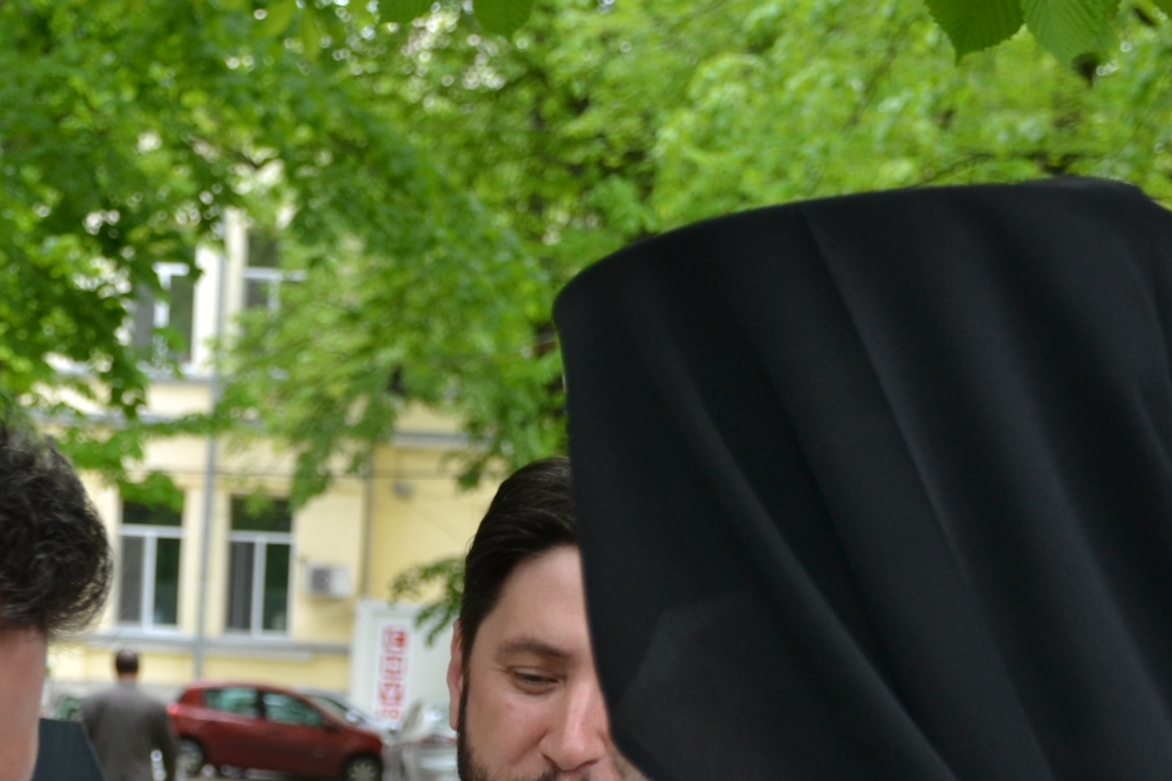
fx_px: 3592
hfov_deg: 18.4
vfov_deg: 12.0
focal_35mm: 110
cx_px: 246
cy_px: 1053
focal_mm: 27
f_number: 4
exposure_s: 1/200
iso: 200
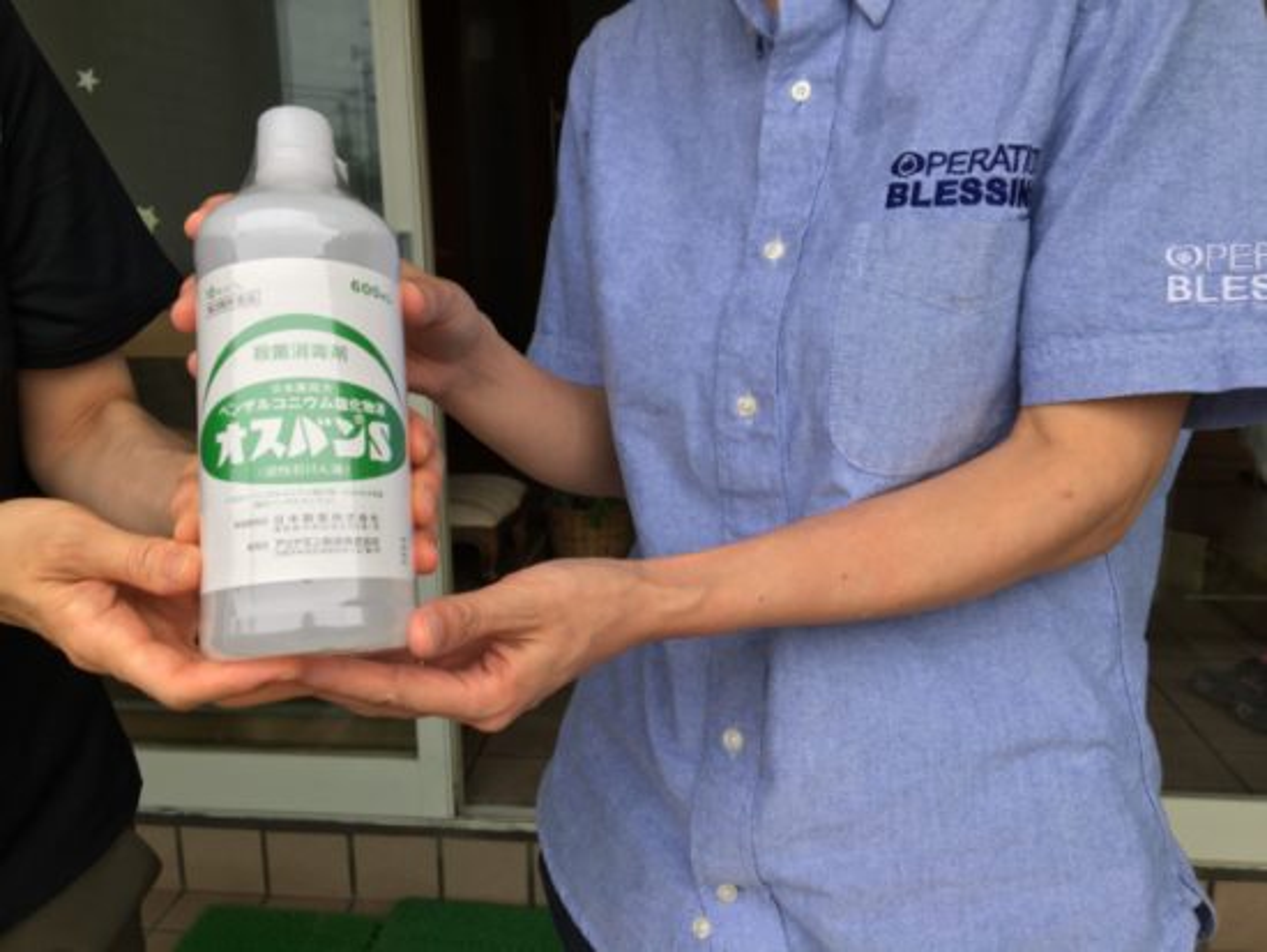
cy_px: 476
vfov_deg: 48.3
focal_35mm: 29
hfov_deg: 61.6
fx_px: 1062
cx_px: 634
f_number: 2.2
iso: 25
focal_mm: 4.15
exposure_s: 1/120
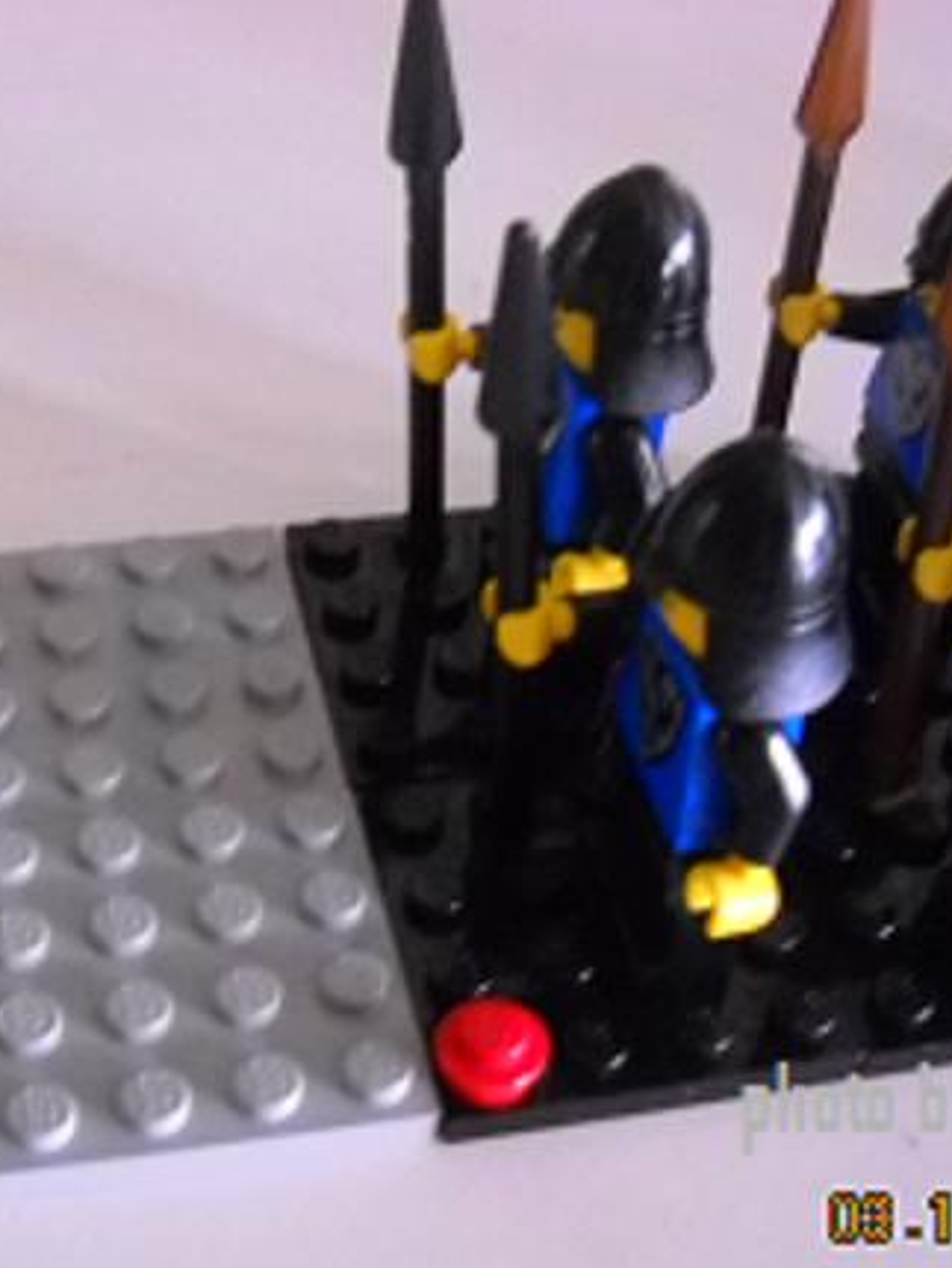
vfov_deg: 31.7
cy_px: 661
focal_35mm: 61
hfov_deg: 23.9
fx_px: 2235
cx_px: 286
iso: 800
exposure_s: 1/3
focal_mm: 6.72
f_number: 3.1
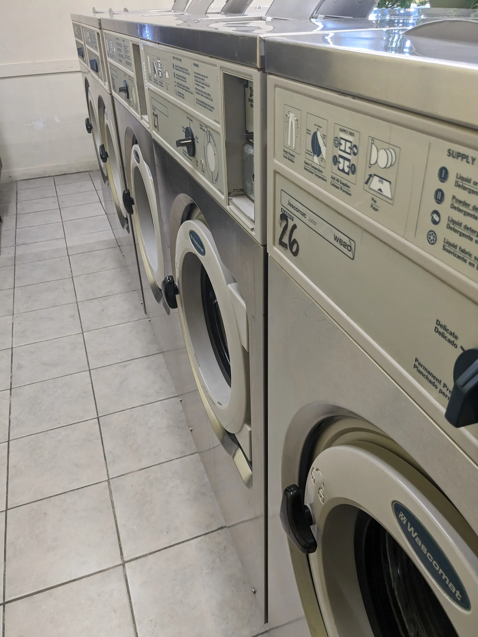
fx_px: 497
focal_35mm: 27
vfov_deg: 65.3
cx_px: 239
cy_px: 318
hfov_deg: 51.4
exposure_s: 1/120
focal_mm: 4.38
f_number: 1.73
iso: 184
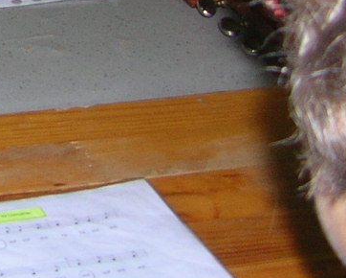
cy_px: -212
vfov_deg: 9.7
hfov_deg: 11.8
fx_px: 1547
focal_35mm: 151
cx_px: -273
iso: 60
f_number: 2.8
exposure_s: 1/60.1
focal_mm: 5.8
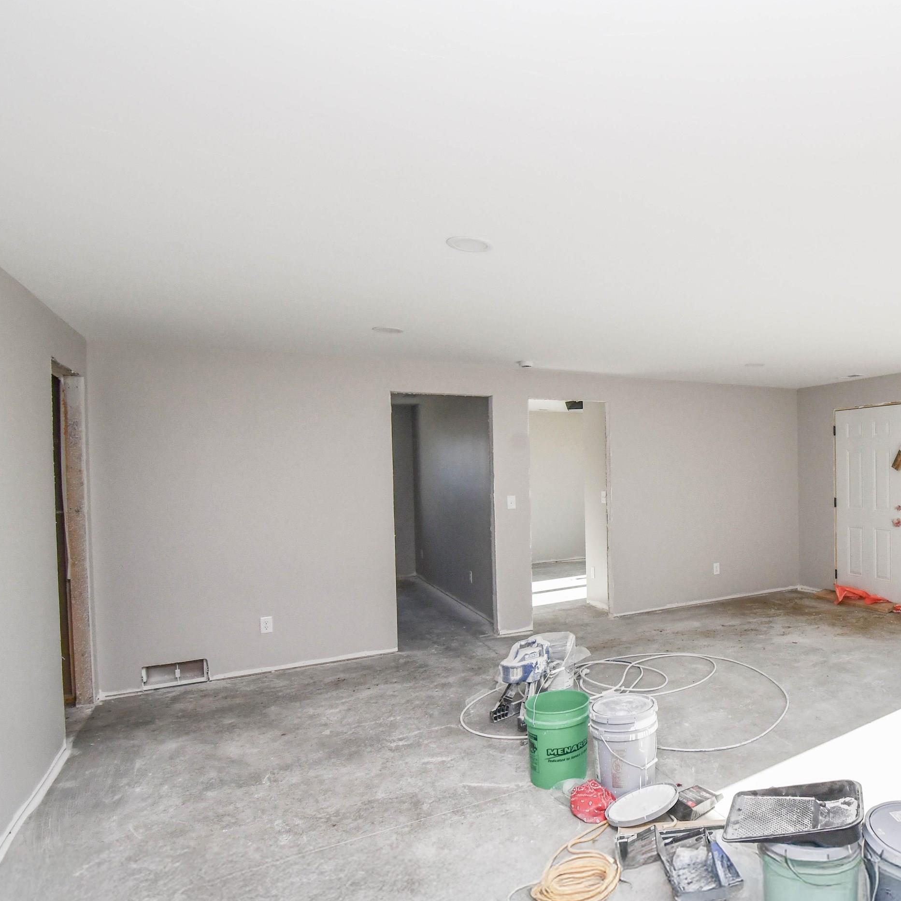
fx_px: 618
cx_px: 692
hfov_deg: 66.9
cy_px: 476
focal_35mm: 21
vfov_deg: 72.1
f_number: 10
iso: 1000
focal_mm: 10
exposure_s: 1/400
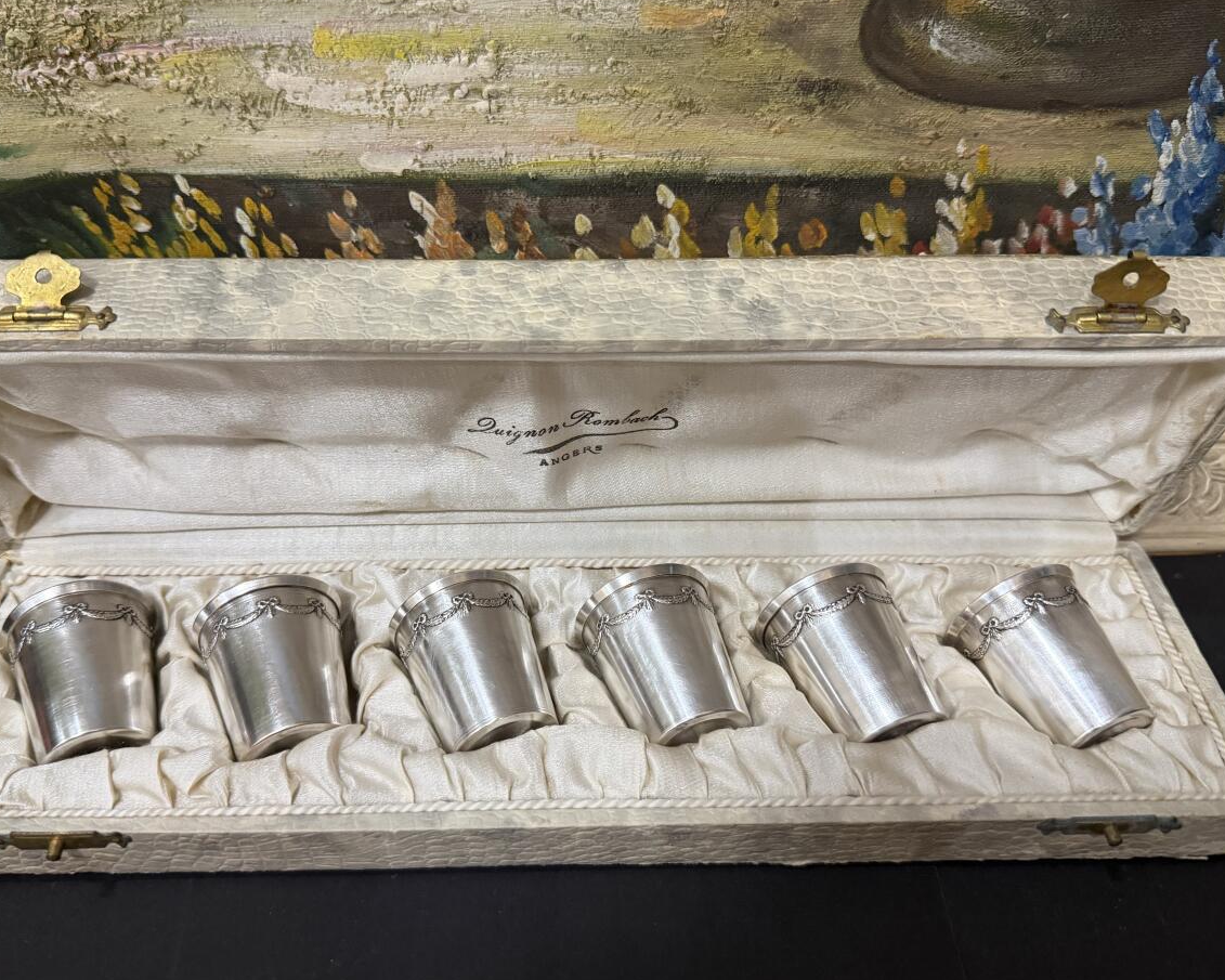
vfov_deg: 50.0
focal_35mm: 29
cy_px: 470
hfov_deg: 60.4
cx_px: 577
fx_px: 1051
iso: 500
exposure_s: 1/50
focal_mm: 6.76
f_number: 1.78
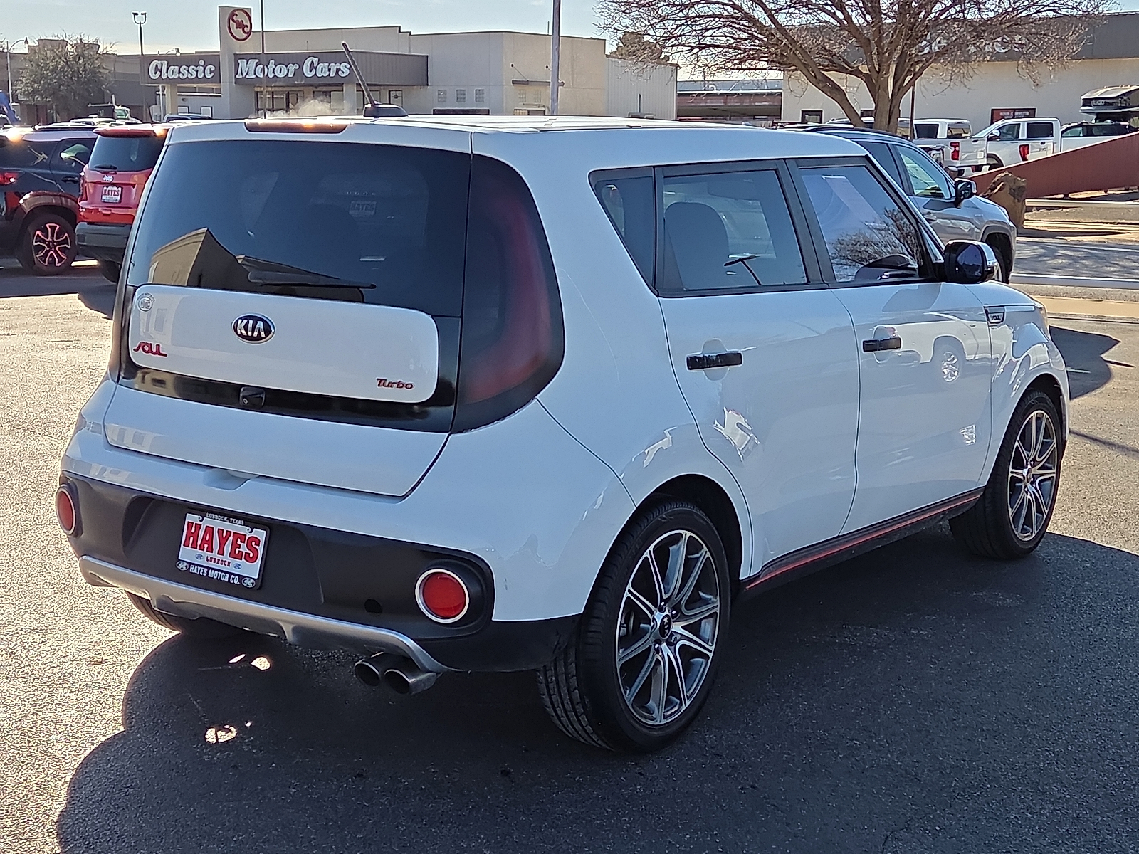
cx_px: 570
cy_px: 427
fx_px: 1645
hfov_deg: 38.2
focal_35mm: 50
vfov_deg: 29.1
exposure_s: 1/1667
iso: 25
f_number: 1.8
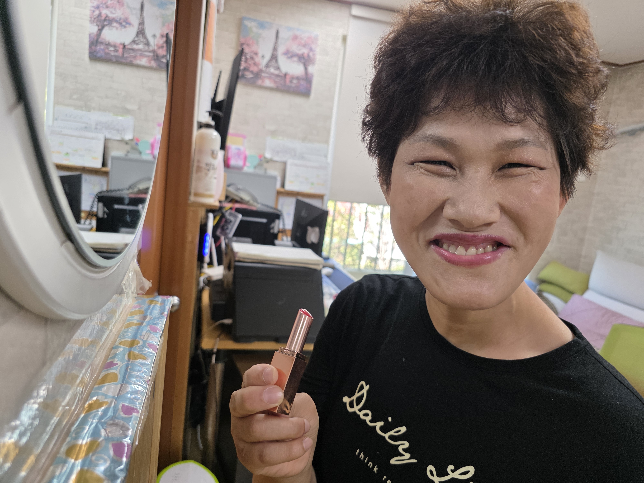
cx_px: 322
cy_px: 242
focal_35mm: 23
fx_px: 428
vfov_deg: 58.9
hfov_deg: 73.9
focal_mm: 6.3
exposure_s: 1/180
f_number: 1.7
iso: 160
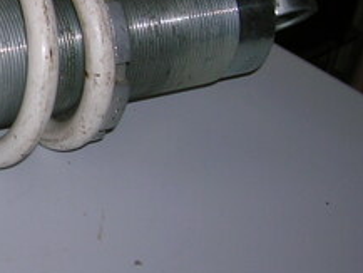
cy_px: 108
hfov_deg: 18.2
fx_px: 1049
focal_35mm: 100
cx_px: -117
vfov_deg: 14.8
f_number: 2.9
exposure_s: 1/60.1
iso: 50
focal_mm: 5.7
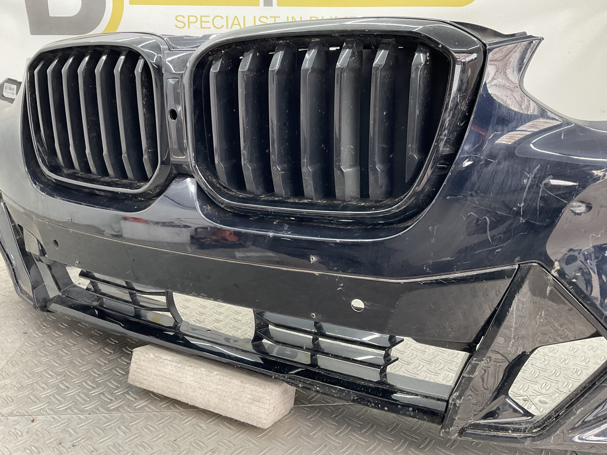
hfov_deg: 60.0
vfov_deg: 46.8
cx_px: 297
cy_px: 226
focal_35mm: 30
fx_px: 526
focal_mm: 3
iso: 64
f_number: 1.8
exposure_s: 1/60
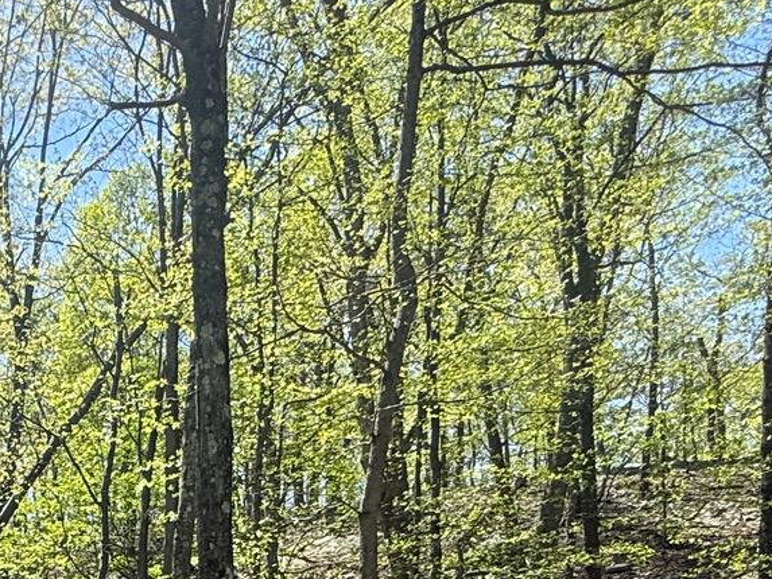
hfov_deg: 33.4
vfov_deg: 24.5
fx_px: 1115
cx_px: -74
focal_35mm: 50
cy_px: 798
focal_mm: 2.22
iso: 64
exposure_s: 1/579
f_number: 2.2
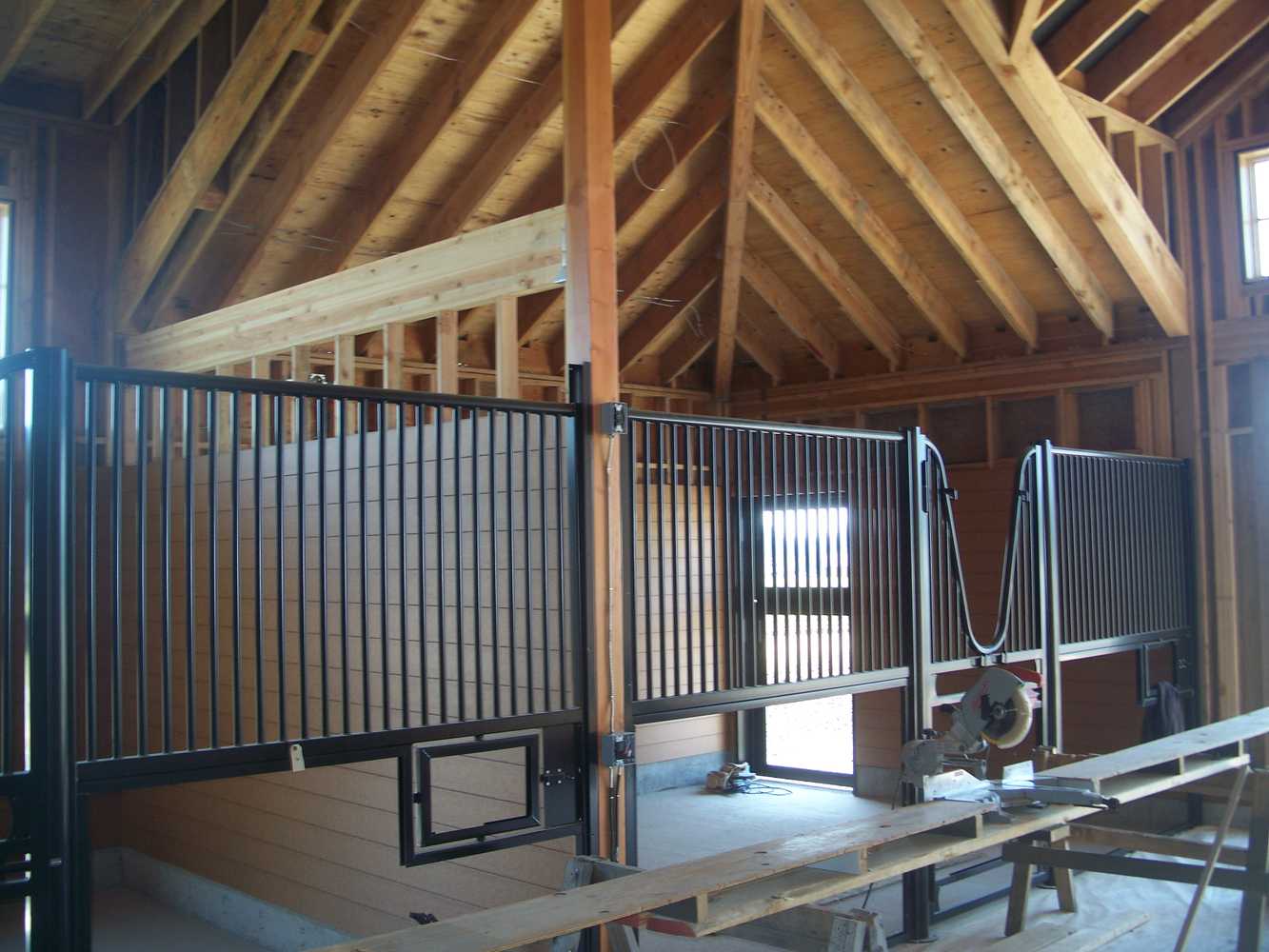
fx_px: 1357
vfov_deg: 38.7
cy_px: 476
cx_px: 634
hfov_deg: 50.1
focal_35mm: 37
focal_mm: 7.8
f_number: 2.8
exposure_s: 1/60
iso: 125
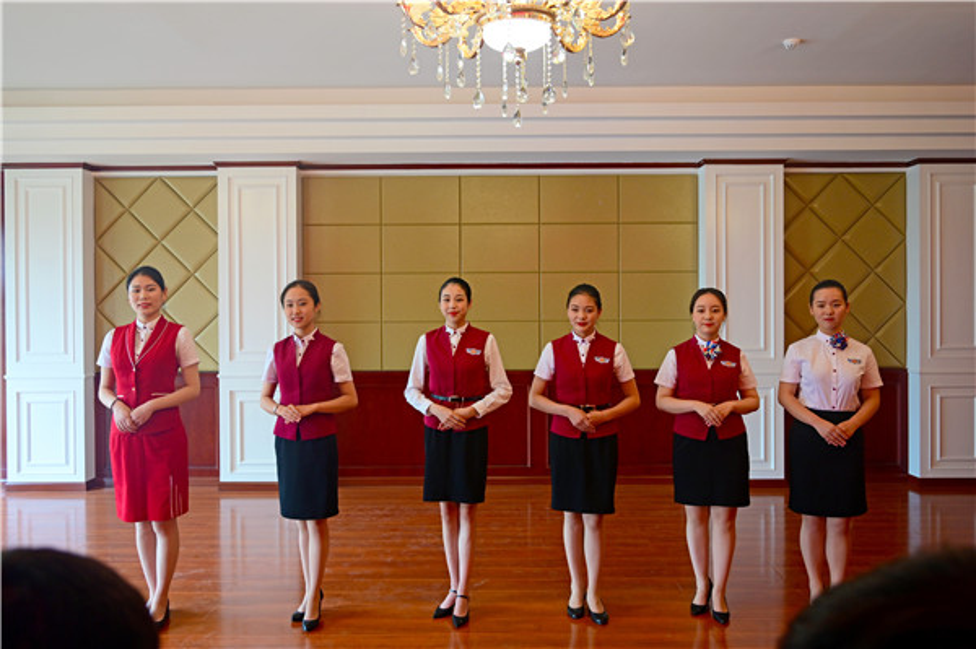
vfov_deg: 42.9
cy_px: 324
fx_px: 826
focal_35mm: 30
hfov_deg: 61.1
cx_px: 488
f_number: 4
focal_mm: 30.5
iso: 800
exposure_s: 1/125
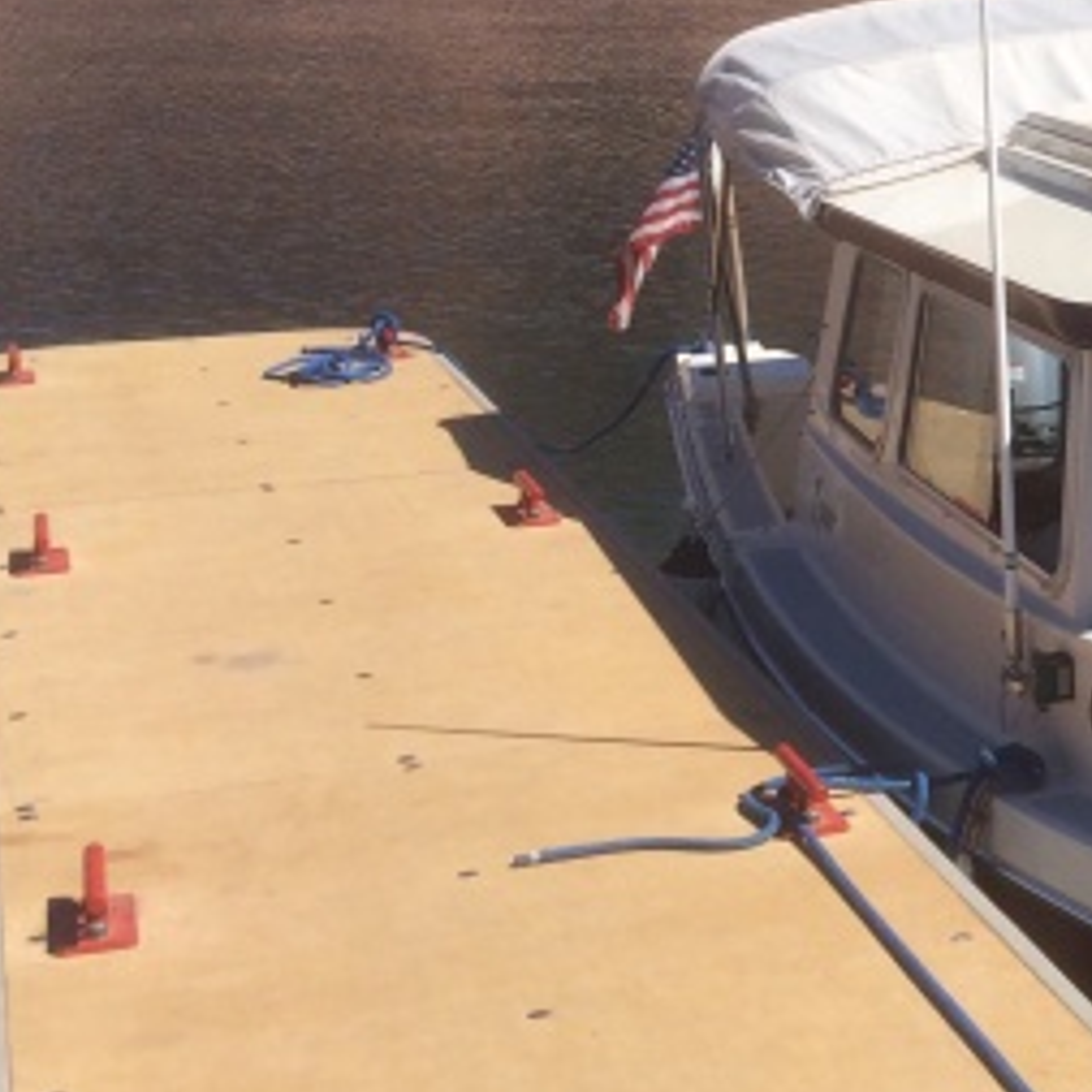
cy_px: 268
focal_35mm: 81
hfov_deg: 19.2
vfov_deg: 21.2
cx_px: 1558
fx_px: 2891
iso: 32
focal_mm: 4.15
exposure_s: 1/3425
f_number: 2.2
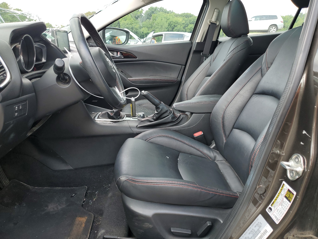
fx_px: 239
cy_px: 120
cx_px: 159
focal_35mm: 26
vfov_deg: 53.1
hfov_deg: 67.3
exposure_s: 1/333
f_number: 1.5
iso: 50
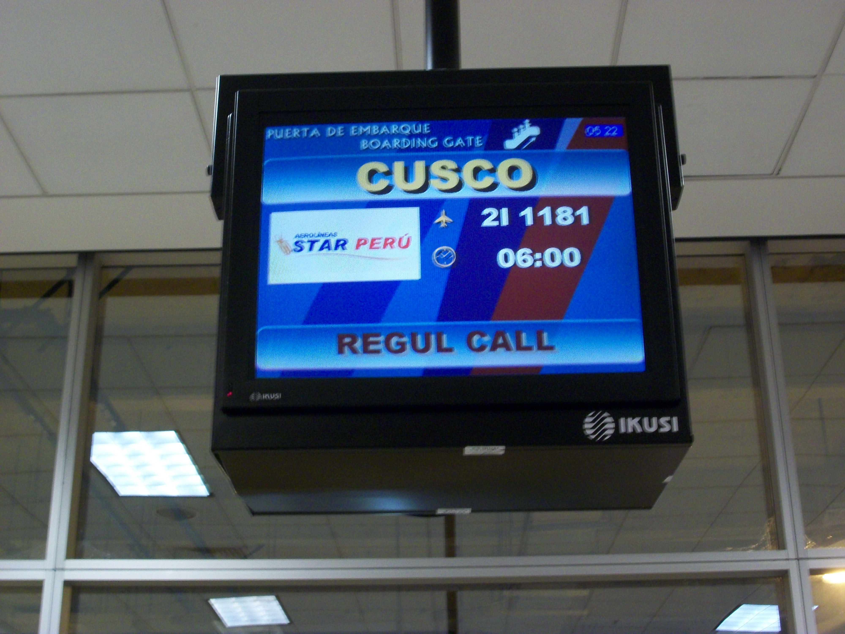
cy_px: 317
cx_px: 422
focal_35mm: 54
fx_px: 1318
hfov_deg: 35.5
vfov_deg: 27.0
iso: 250
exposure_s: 1/8
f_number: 4
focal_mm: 9.7
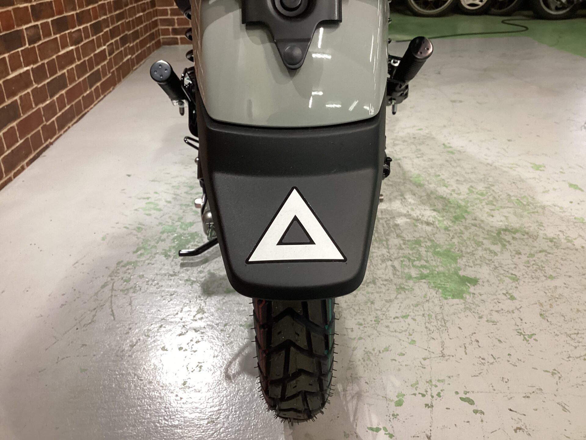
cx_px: 293
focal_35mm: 31
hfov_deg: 58.4
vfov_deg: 45.4
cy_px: 220
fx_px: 525
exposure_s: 1/50
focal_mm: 3.3
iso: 160
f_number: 2.4
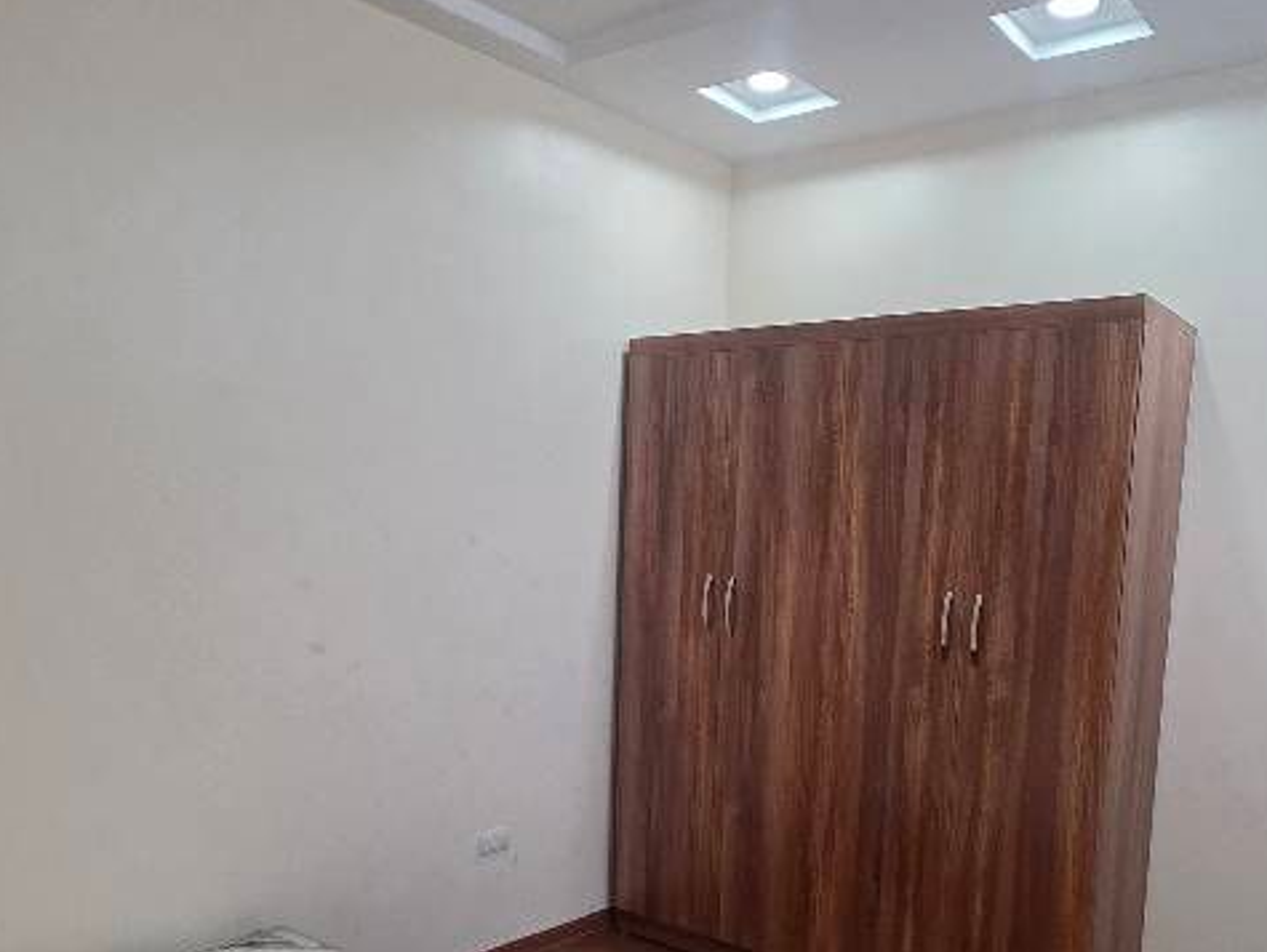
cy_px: 659
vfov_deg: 48.7
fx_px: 1026
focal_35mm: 28
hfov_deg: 63.2
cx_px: 710
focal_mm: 2.2
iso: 80
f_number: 1.9
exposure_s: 1/50
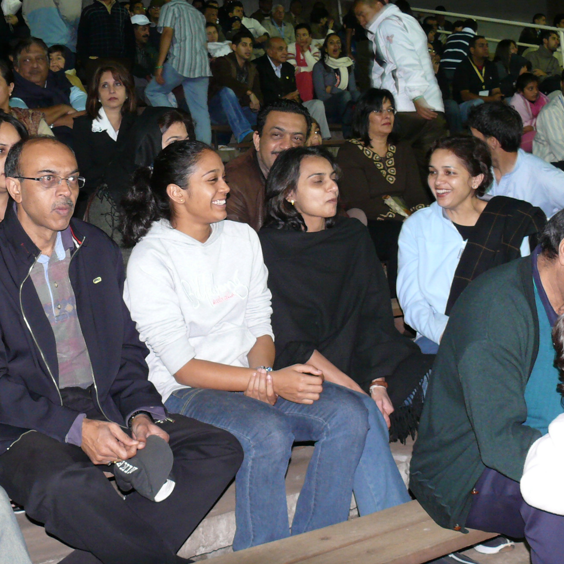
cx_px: 248
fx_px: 1124
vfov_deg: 28.1
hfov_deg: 28.1
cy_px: 253
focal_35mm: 61
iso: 200
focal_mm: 7.4
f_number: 2.8
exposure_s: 1/30
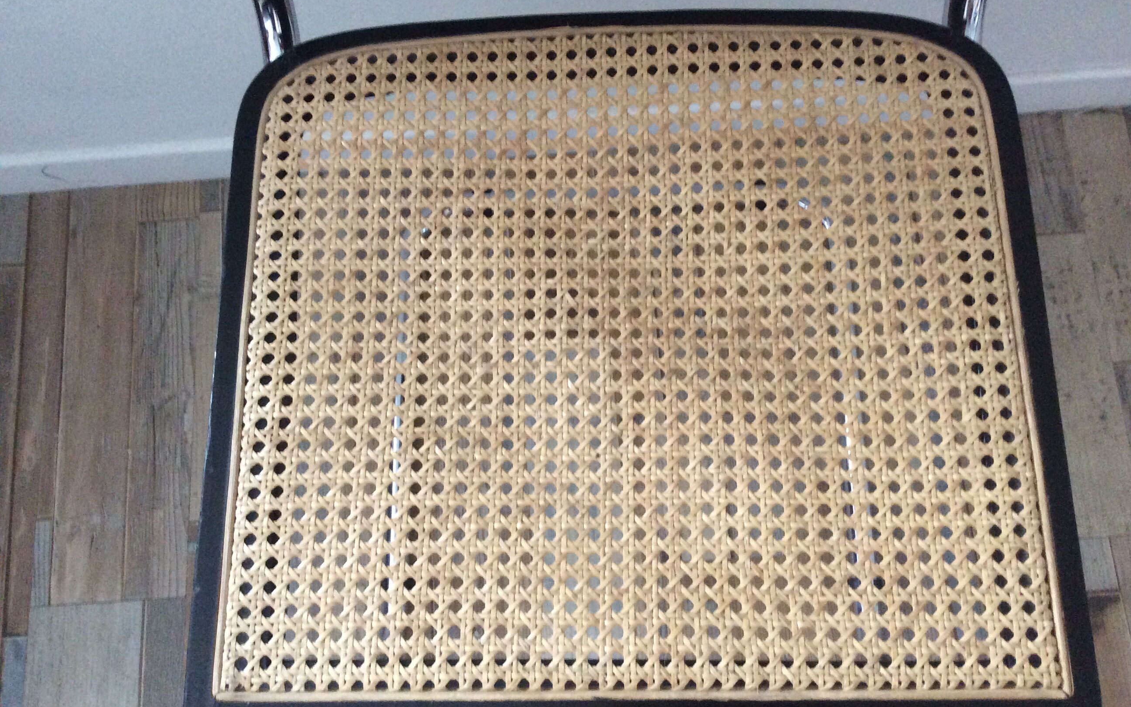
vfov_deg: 37.3
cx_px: 567
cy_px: 349
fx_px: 1048
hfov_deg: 56.7
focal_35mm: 34
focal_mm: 3.3
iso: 250
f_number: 2.4
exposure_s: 1/17
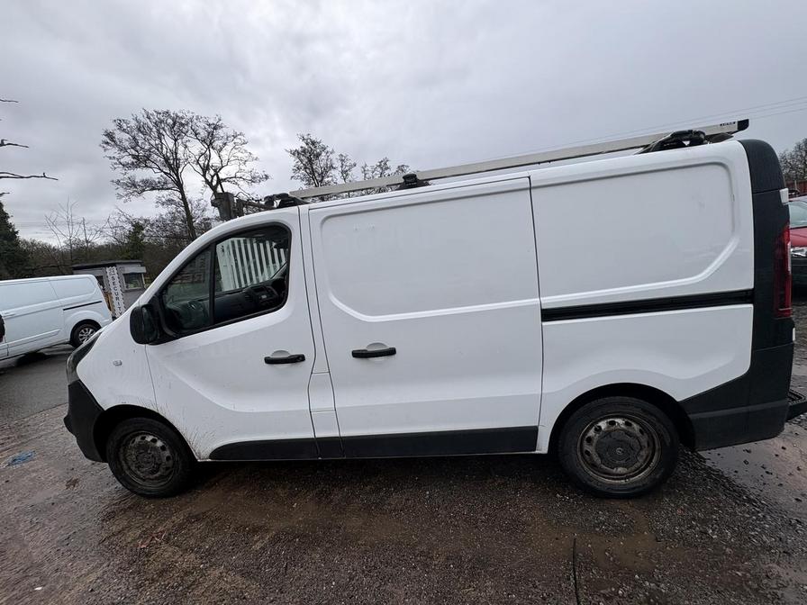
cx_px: 404
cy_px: 302
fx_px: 326
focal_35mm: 14
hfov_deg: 102.1
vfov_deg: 85.7
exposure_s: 1/687
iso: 40
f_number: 2.2
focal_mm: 2.22
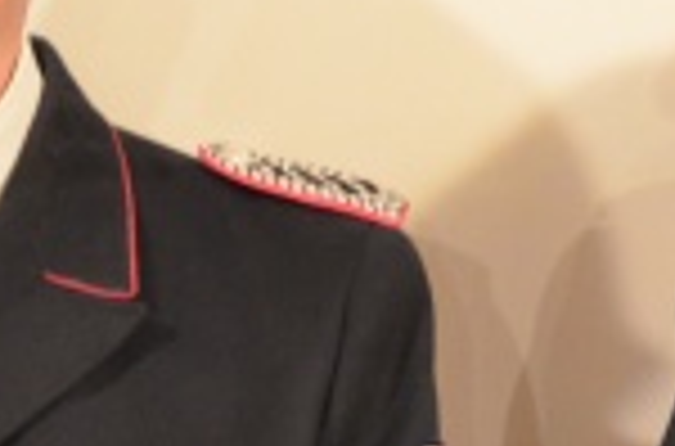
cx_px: 500
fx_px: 4318
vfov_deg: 5.9
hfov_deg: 8.9
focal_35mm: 231
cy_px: 295
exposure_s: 1/20
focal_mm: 32
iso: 3200
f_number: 4.2
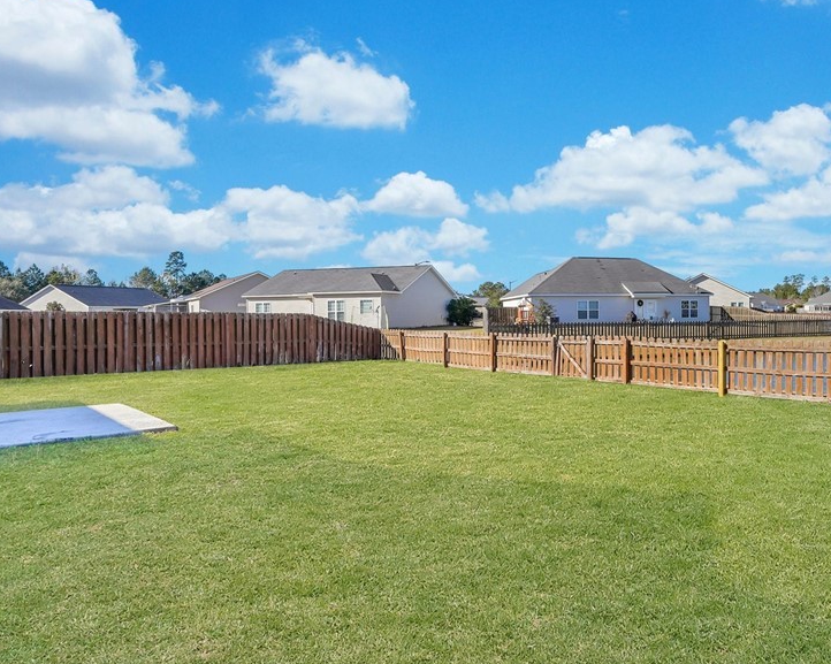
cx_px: 599
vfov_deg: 58.7
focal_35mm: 24
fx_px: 590
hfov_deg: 66.9
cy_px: 310
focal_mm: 17
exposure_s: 1/160
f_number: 10
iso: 100
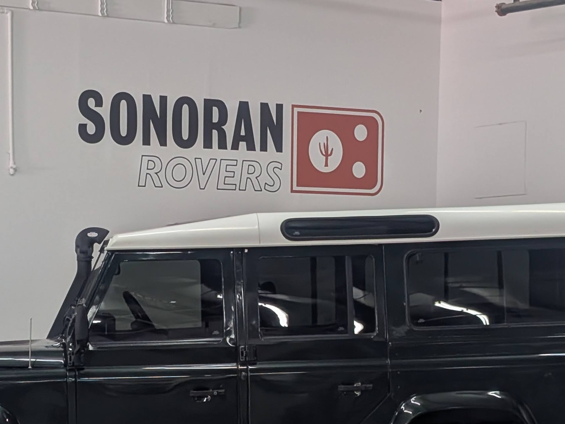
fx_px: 1714
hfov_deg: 18.7
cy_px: 377
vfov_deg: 14.0
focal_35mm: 105
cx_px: 236
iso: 240
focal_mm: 6.9
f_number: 1.68
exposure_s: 1/168
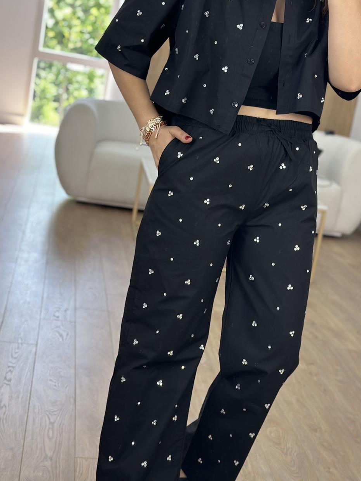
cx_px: 214
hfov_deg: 23.6
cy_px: 229
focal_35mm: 62
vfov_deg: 31.2
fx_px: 862
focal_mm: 6.86
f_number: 1.78
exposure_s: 1/139
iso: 80
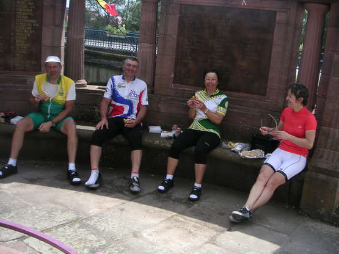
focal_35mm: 40
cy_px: 134
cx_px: 169
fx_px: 392
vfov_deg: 35.9
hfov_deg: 46.8
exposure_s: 1/500
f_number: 2.8
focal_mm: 5.7
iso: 50
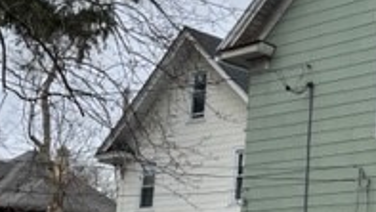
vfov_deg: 13.1
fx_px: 918
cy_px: 176
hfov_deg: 22.3
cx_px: 368
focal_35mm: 92
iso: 32
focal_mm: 4.2
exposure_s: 1/1350
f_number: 1.6
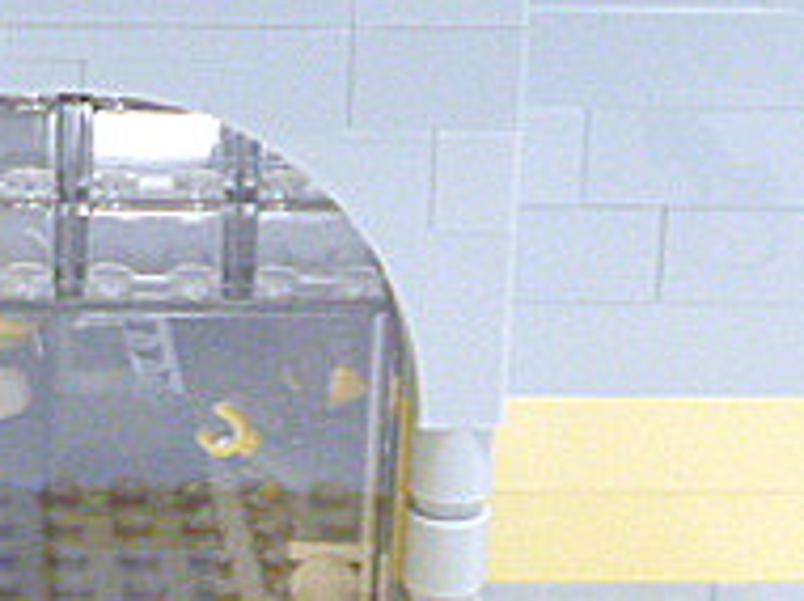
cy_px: -89
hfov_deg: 16.2
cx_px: -114
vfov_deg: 12.3
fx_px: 2737
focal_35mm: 118
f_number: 3.5
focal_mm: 6.3
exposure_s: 1/8
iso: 400
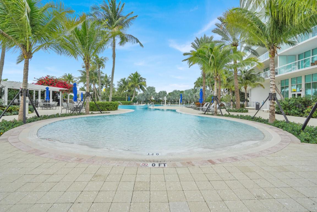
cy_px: 106
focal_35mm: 16
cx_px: 158
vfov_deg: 73.7
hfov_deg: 96.7
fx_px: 141
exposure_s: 1/1000
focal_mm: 16
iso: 800
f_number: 8
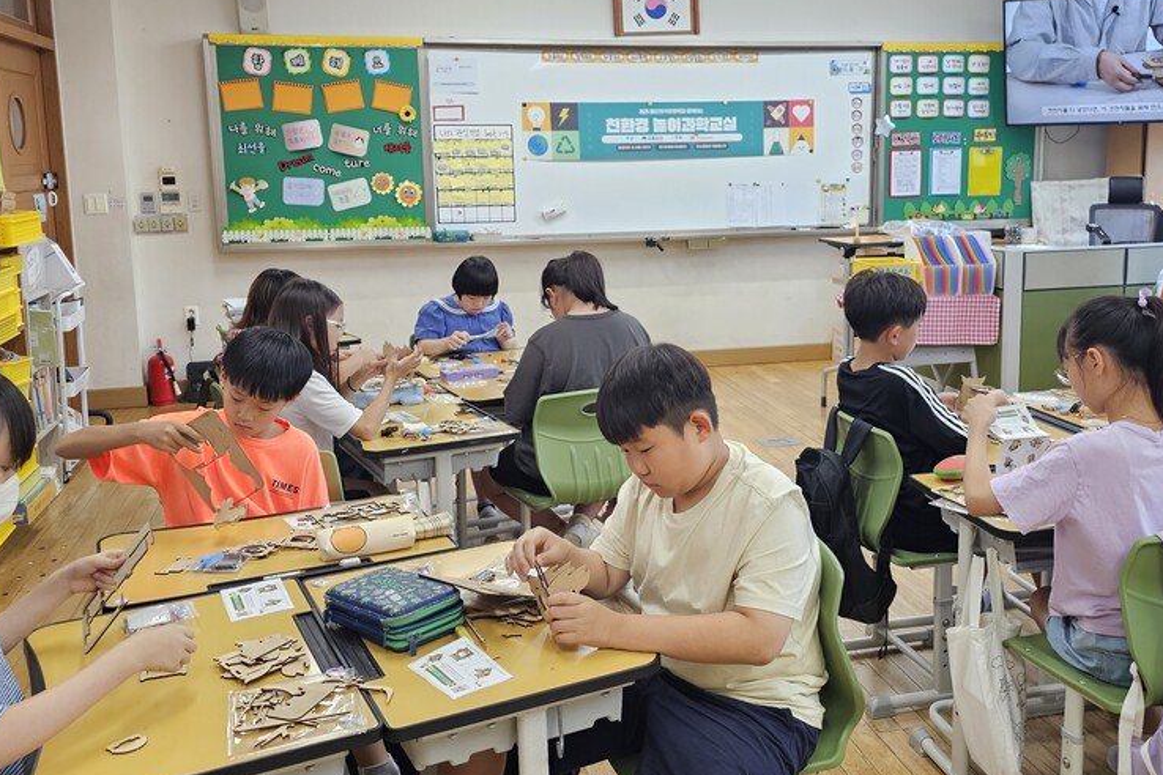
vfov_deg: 37.7
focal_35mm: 35
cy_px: 315
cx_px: 656
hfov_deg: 54.3
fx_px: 1131
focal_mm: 6.3
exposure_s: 1/120
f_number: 1.7
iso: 200
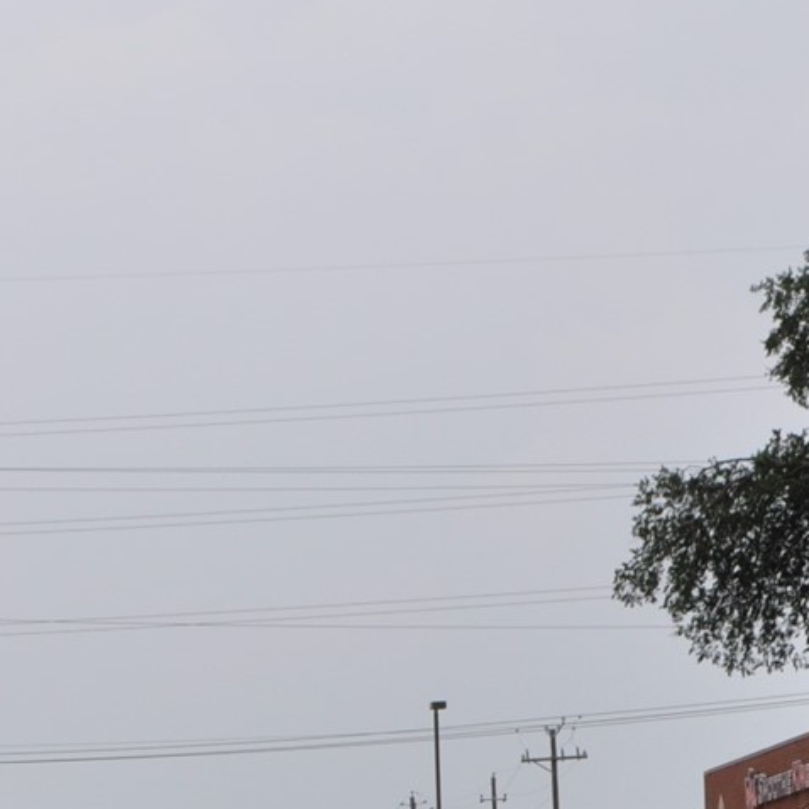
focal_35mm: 174
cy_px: 823
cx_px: 203
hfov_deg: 10.0
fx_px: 4601
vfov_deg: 10.0
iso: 200
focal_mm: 30
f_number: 8
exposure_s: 1/250
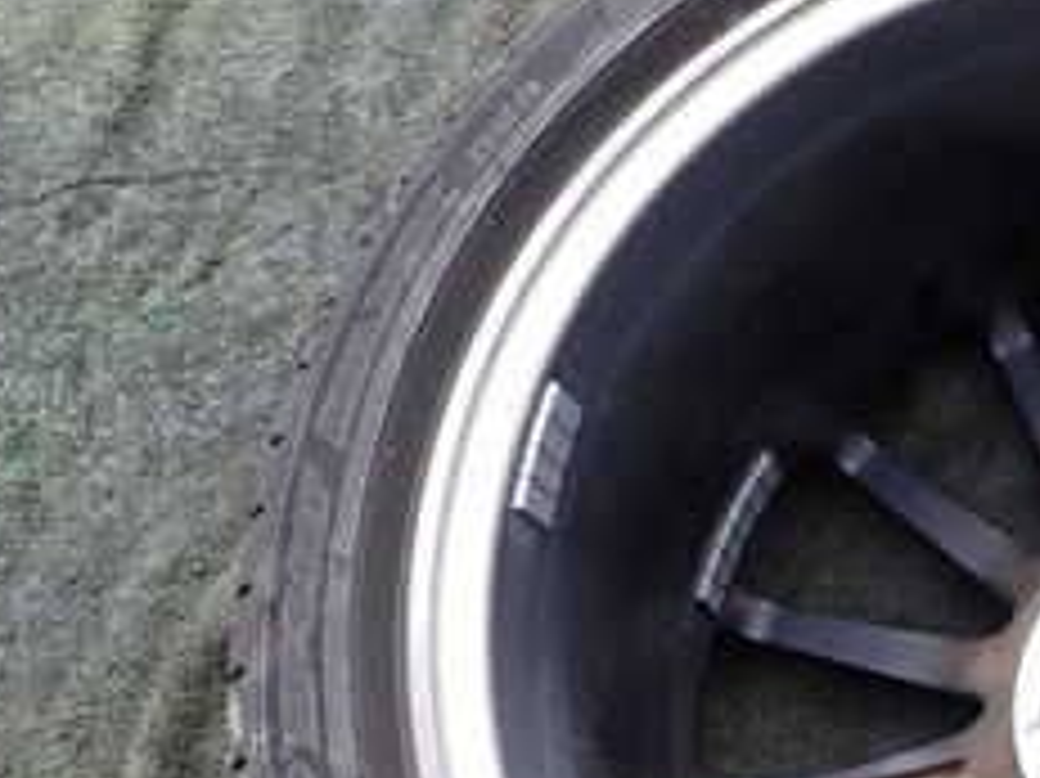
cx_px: 1211
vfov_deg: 22.1
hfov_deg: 26.8
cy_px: 697
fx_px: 1952
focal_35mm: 65
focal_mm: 4.5
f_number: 2.8
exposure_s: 1/500
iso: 100
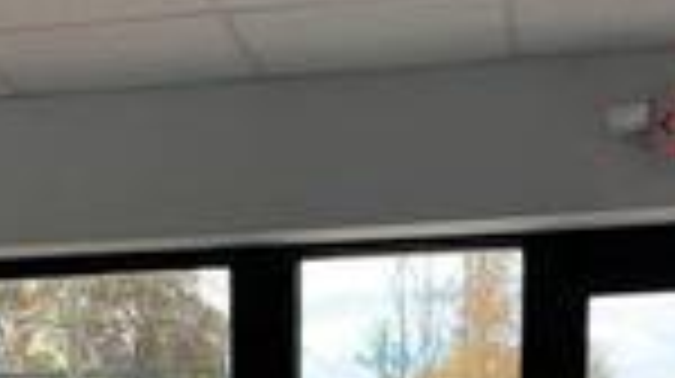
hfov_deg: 20.7
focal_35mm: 102
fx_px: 1824
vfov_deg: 10.1
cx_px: 137
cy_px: 950
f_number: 1.8
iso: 25
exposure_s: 1/251
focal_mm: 4.25
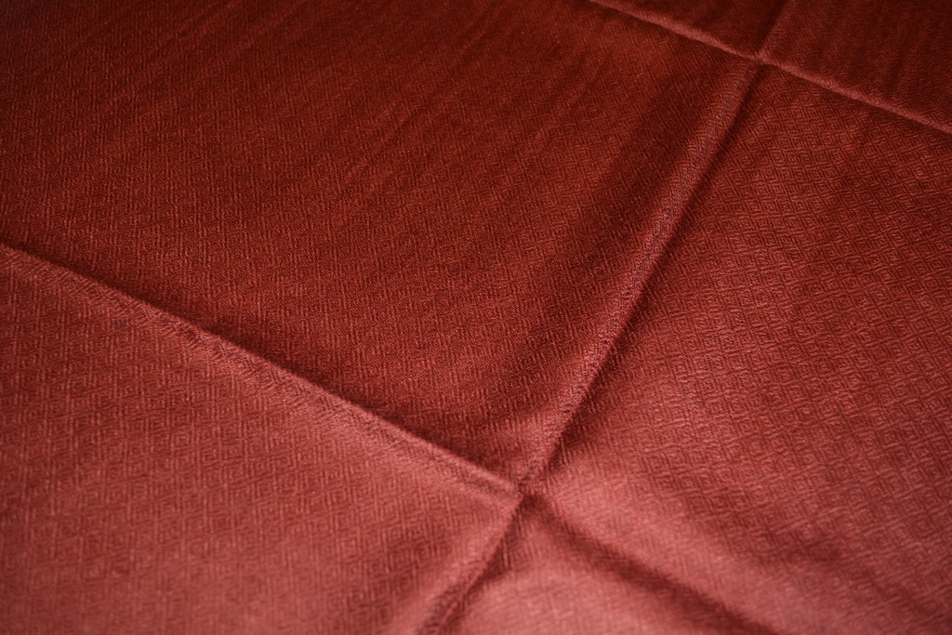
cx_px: 476
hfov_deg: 57.2
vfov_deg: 40.0
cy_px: 318
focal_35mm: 33
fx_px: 873
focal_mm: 22
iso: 560
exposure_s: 1/60
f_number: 4
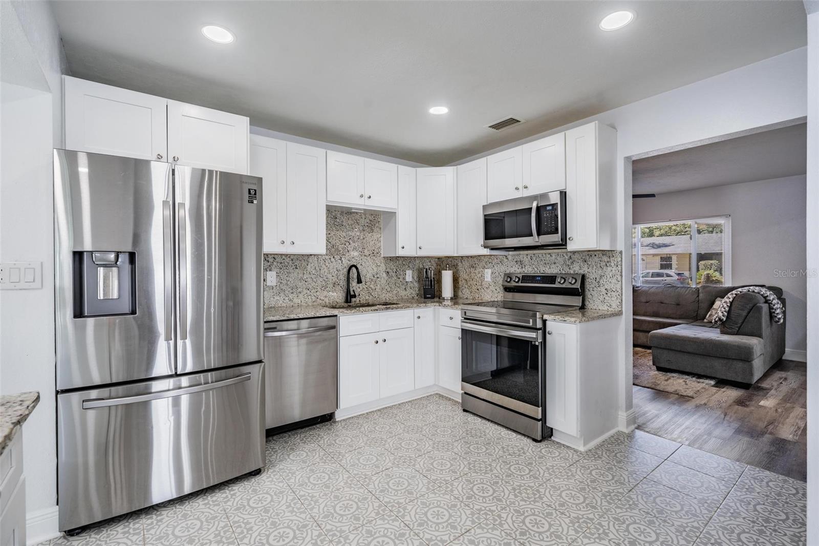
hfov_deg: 96.7
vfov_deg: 73.7
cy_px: 273
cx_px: 410
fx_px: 364
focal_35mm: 16
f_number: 7.1
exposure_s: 1/13
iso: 100
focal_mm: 16
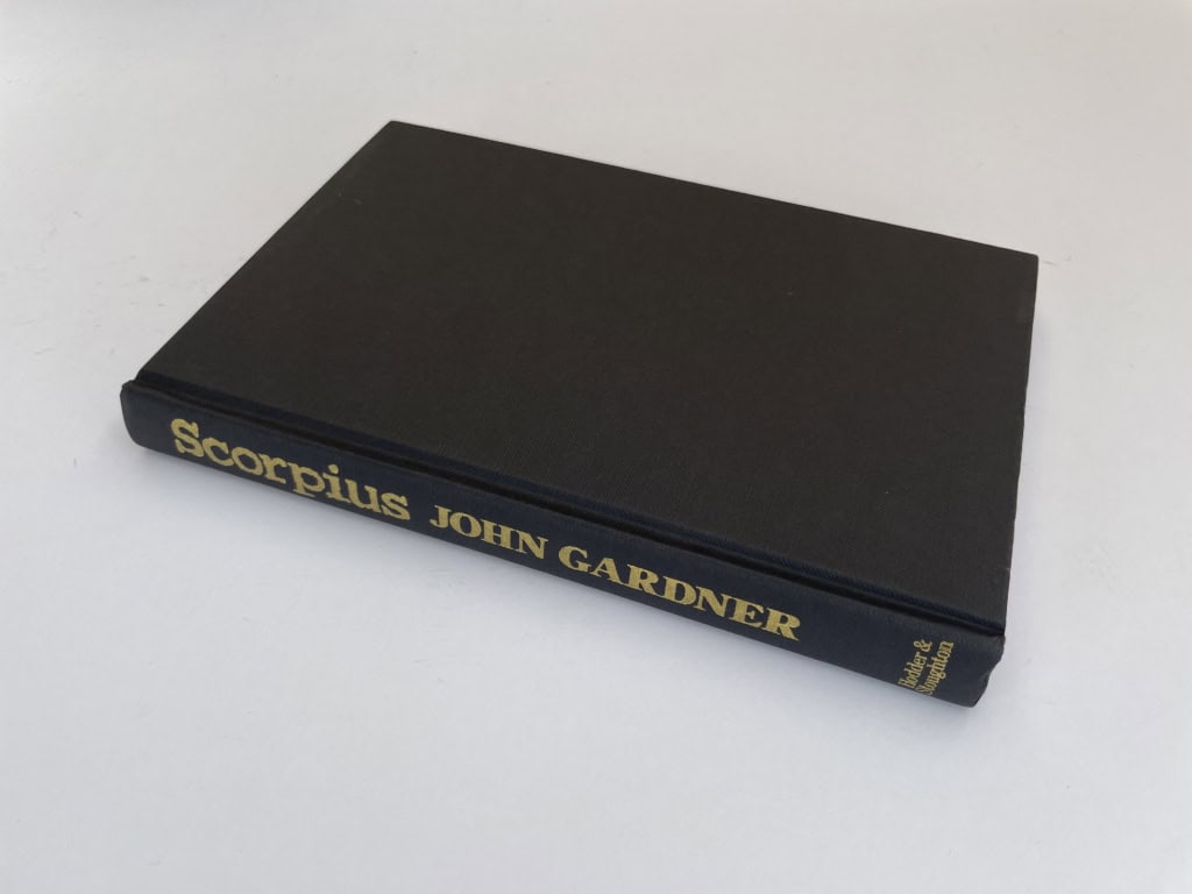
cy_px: 447
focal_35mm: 26
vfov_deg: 53.1
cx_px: 596
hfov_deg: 67.3
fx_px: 895
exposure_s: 1/384
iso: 32
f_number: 1.6
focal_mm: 4.2
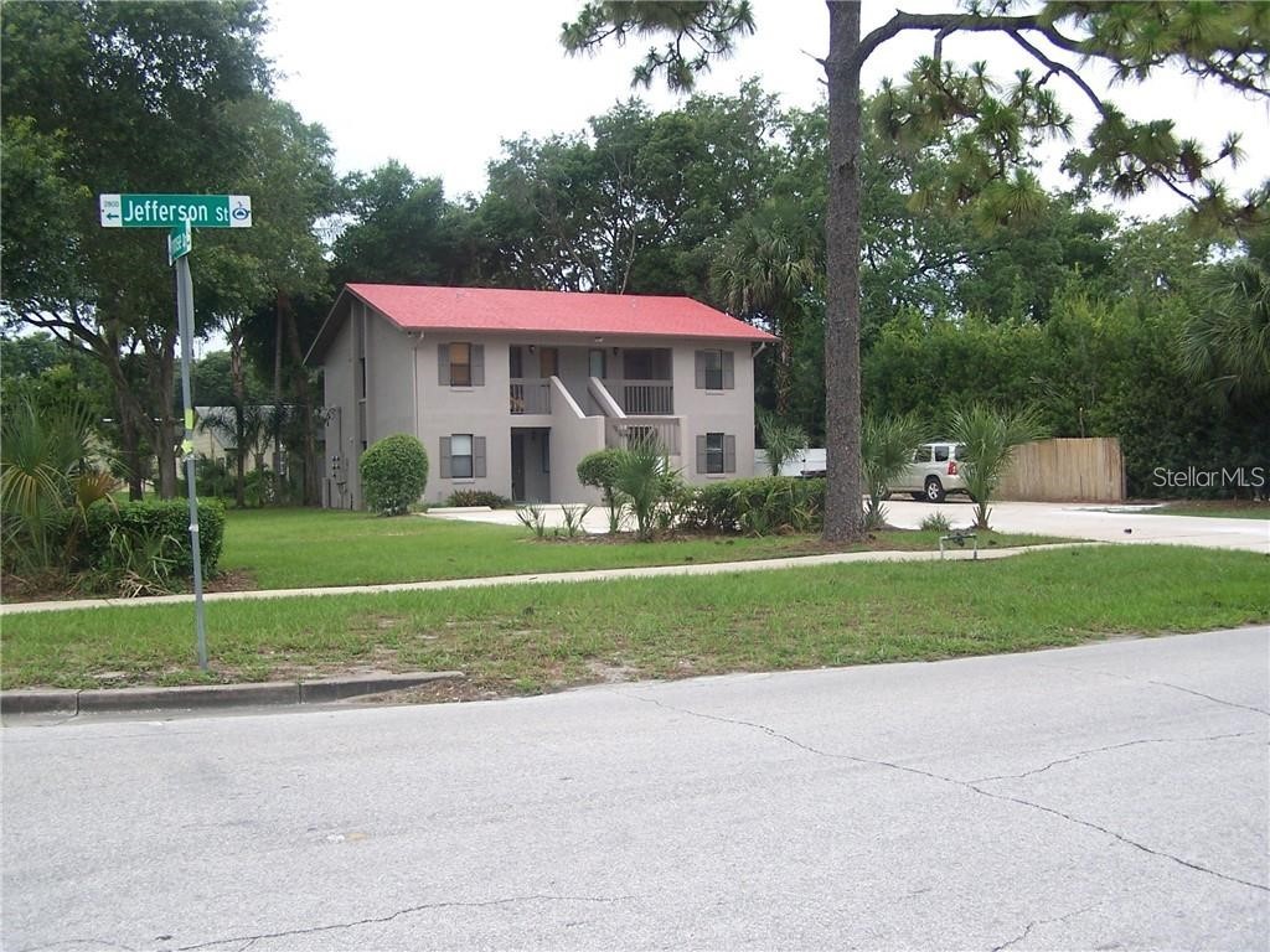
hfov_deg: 49.0
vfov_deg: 37.7
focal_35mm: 38
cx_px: 635
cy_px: 476
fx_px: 1394
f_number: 2.8
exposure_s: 1/250
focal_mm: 6.3
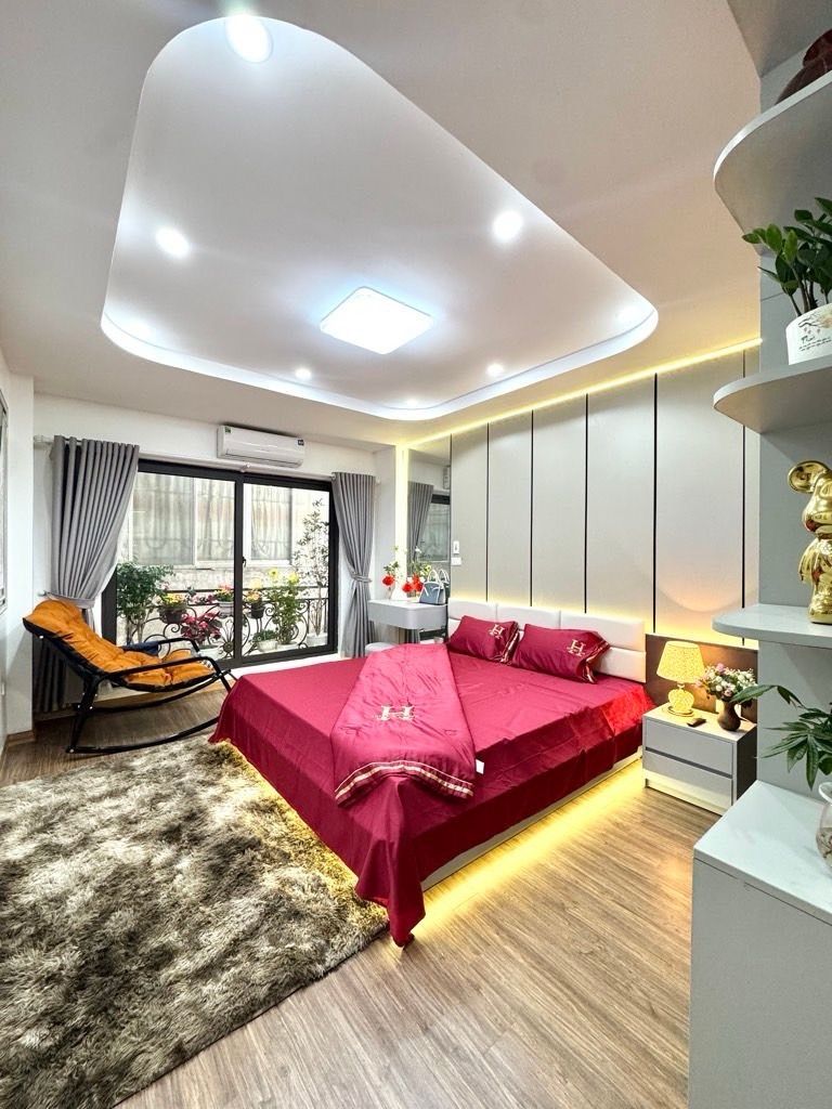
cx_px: 416
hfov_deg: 85.7
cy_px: 554
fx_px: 449
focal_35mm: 14
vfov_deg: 102.1
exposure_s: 1/100
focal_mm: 2.22
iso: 250
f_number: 2.2
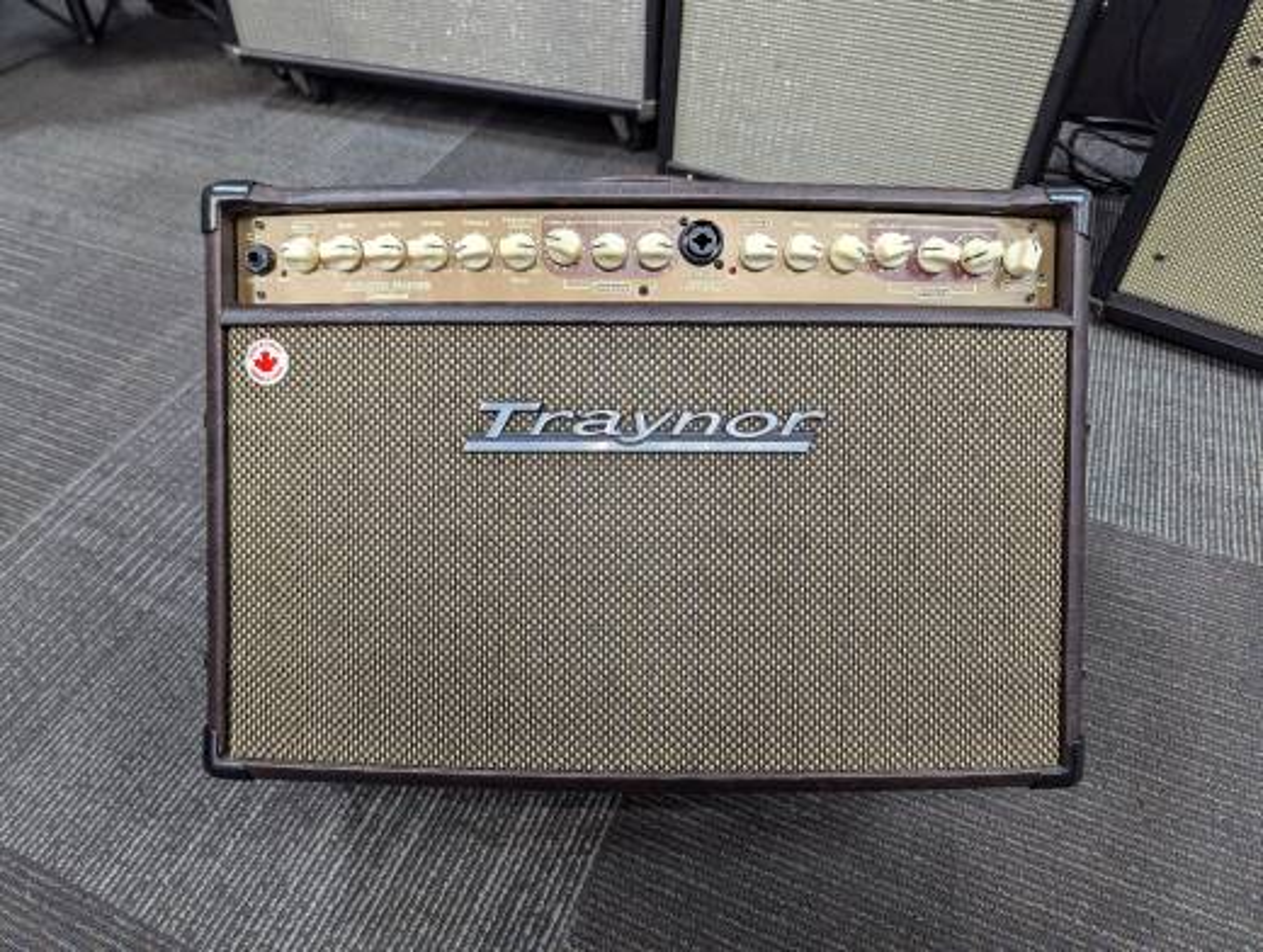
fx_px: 877
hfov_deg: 71.5
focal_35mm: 24
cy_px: 476
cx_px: 632
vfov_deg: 57.0
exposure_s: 1/120
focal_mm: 6.81
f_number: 1.85
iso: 237
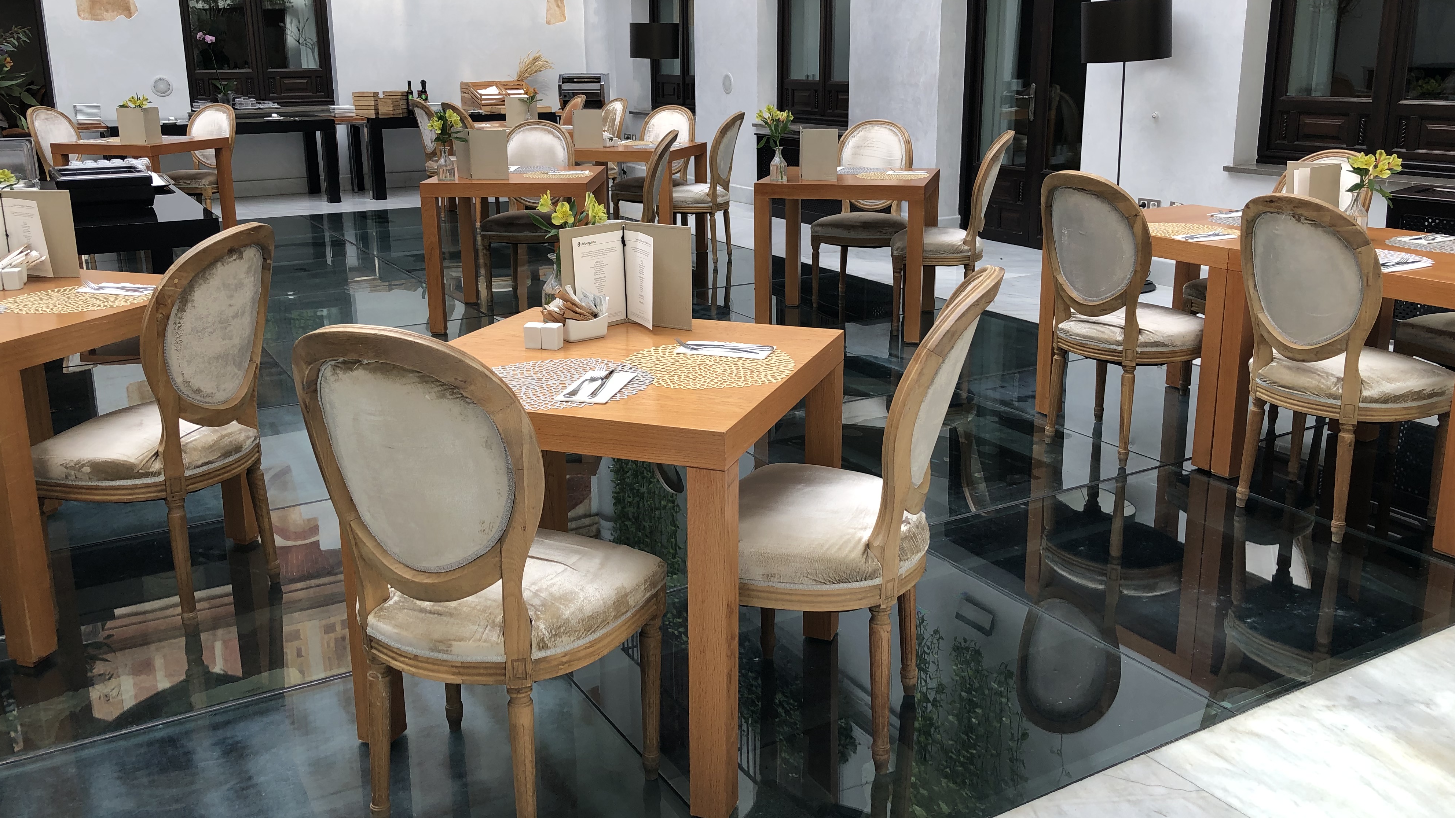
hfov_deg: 62.6
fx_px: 1196
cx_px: 732
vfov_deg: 37.7
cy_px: 357
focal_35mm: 31
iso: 20
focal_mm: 3.99
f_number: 1.8
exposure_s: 1/160
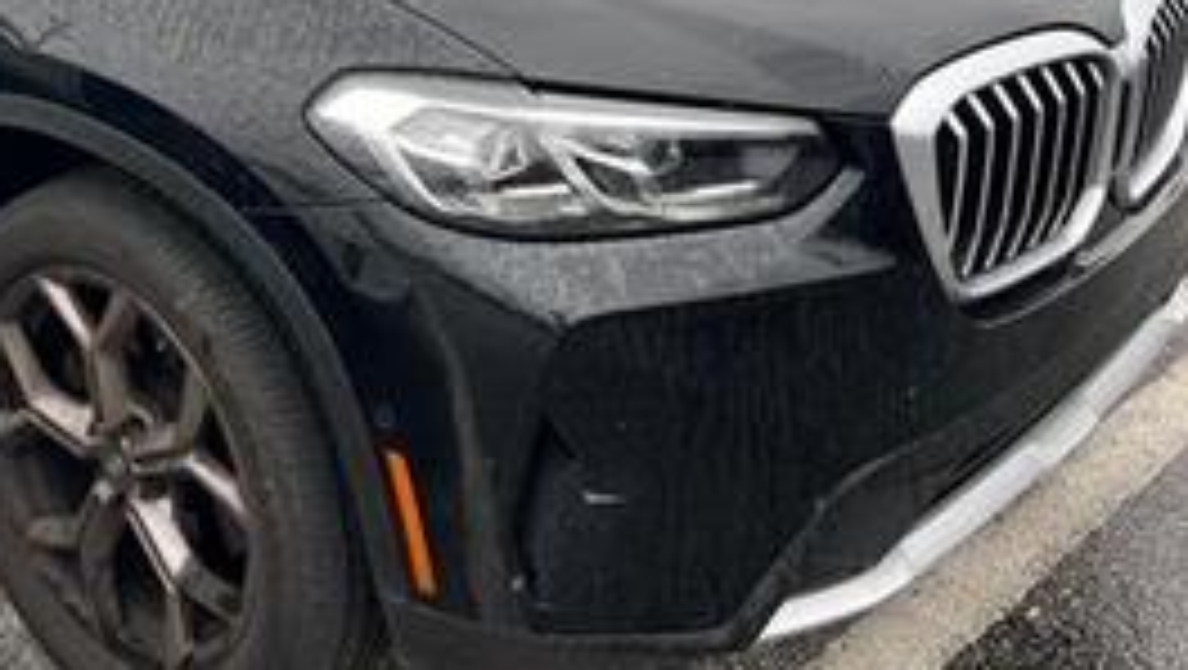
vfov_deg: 21.2
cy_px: -58
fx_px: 1702
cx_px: 176
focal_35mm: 54
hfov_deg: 36.6
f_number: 1.5
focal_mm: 5.7
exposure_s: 1/342
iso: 50
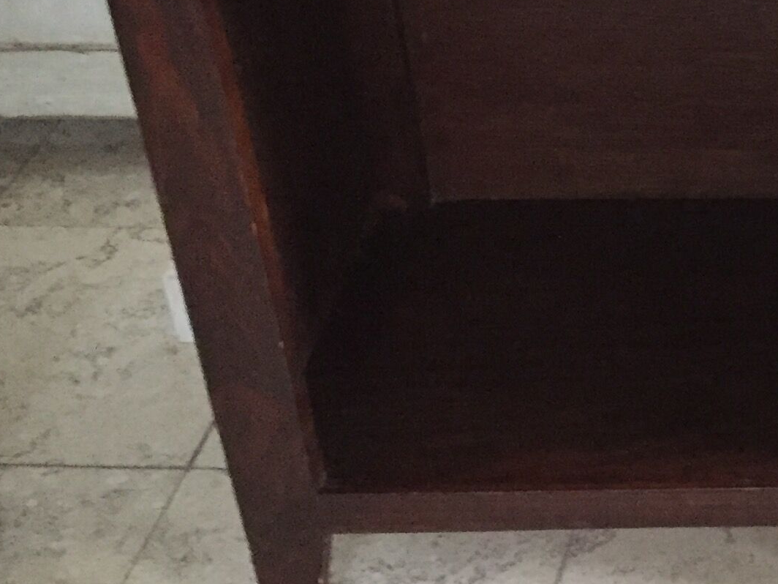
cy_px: 100
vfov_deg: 16.5
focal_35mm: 89
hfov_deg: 20.0
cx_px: 1033
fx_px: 2000
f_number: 2.2
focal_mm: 4.15
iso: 400
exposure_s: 1/17
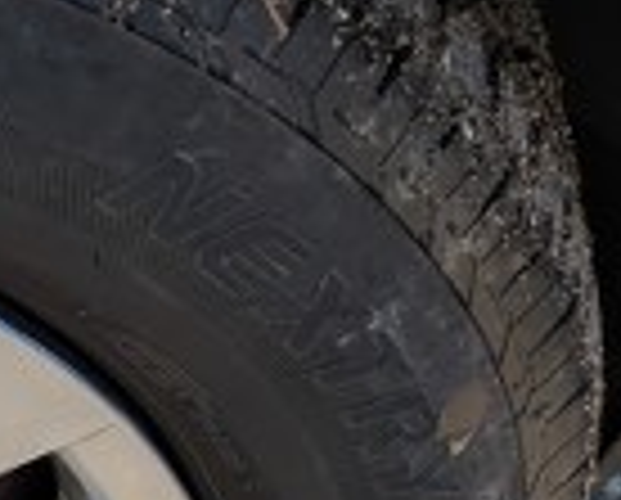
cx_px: -493
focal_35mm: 141
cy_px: 545
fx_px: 2597
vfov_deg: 10.8
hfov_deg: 12.5
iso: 46
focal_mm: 5.43
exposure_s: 1/899
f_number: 1.89
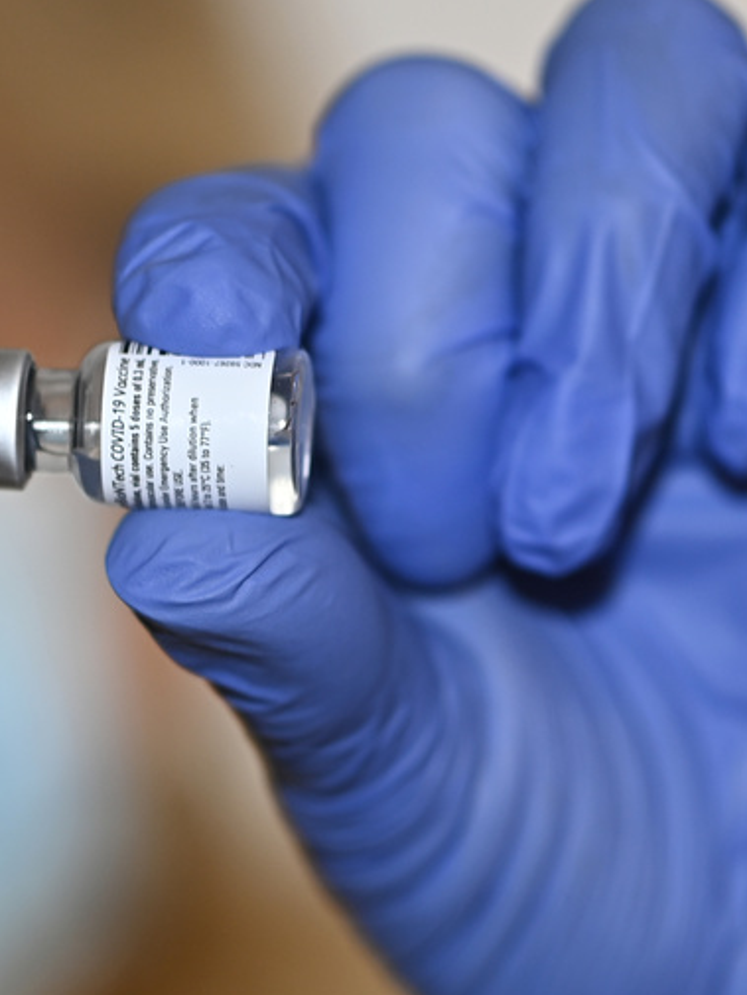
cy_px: 534
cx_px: -284
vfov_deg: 8.2
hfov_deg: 6.1
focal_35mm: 240
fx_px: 6903
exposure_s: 1/40
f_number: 2.2
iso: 100
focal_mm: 105
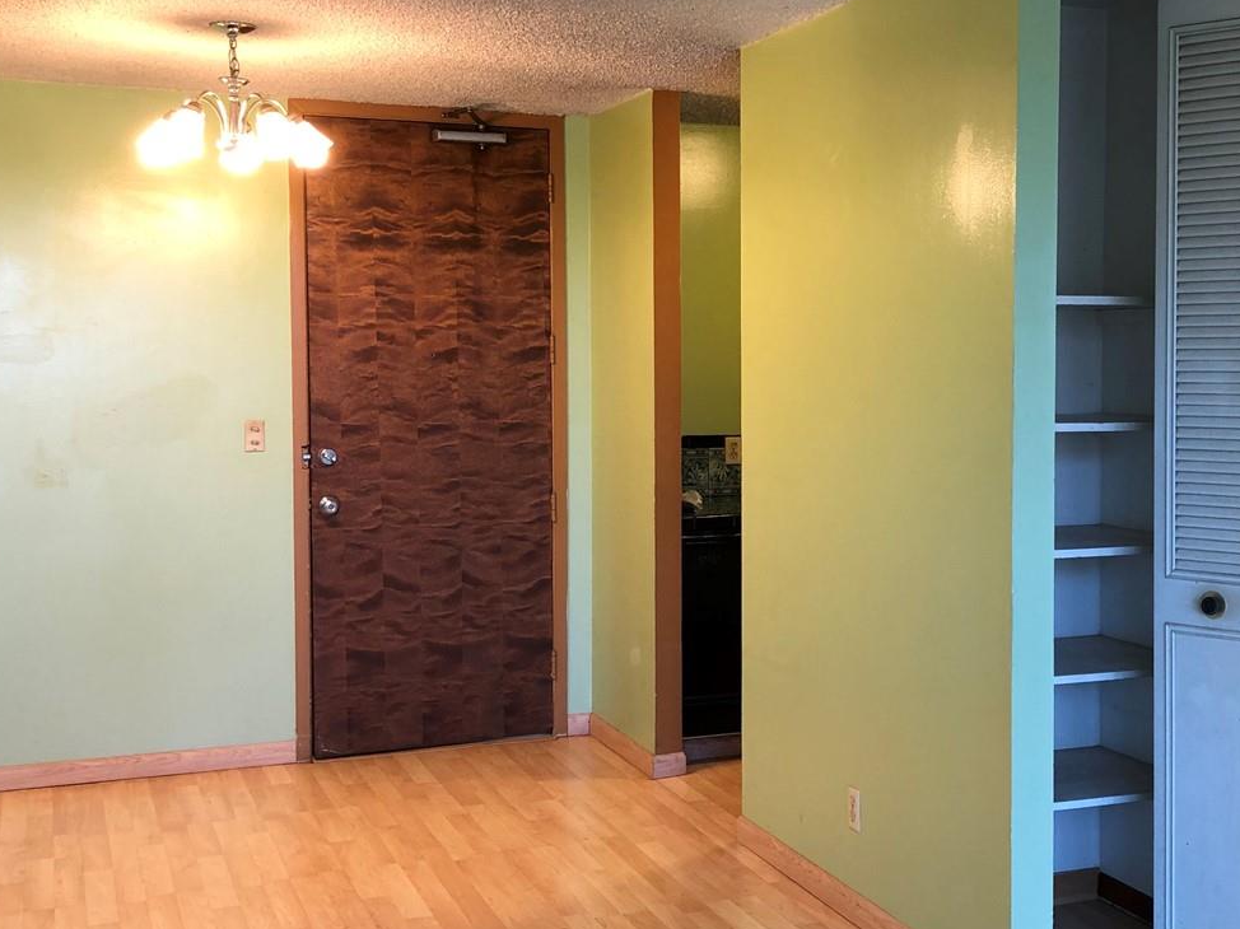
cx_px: 778
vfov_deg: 31.5
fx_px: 1647
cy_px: 438
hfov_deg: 40.9
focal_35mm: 46
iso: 40
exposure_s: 1/24
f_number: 1.8
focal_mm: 3.99
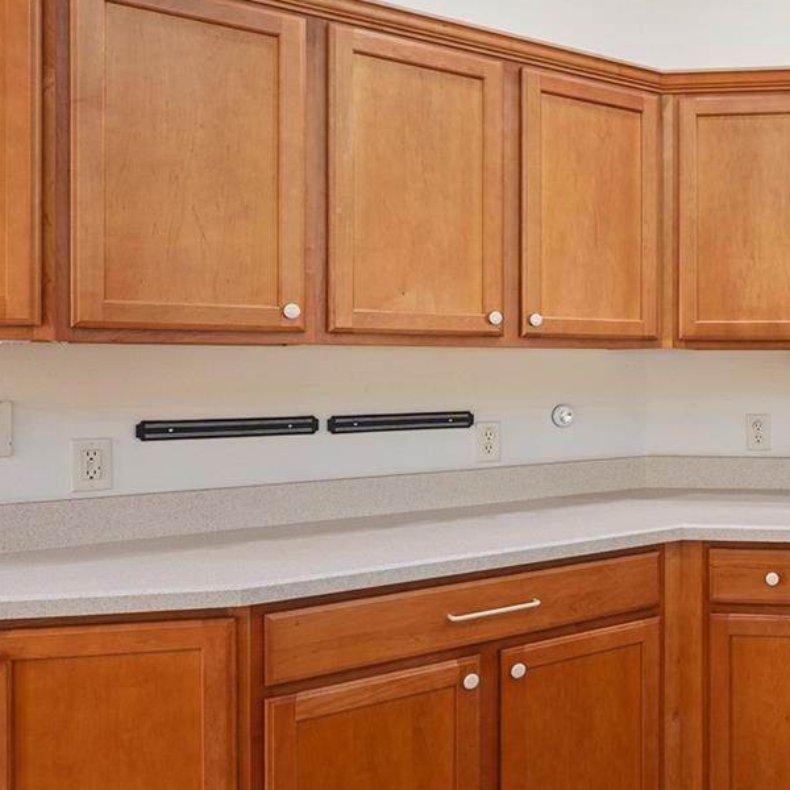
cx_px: 773
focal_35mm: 34
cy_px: 367
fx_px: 878
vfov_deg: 48.4
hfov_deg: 42.5
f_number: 7.1
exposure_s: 1/10
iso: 200
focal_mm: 15
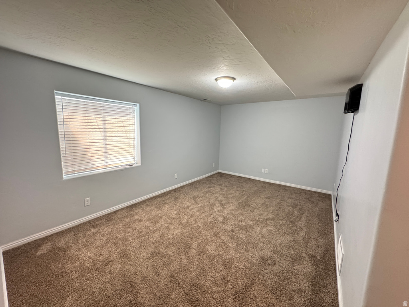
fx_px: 165
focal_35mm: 14
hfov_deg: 102.1
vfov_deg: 85.7
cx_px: 204
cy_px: 154
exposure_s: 1/60
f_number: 2.2
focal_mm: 2.22
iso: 500
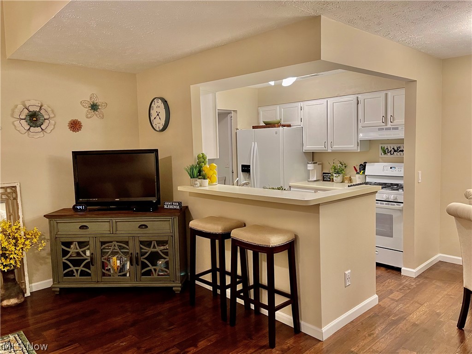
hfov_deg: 67.3
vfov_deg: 53.1
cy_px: 177
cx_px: 236
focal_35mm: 26
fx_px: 355
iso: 200
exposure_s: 1/60
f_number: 1.6
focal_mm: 5.1
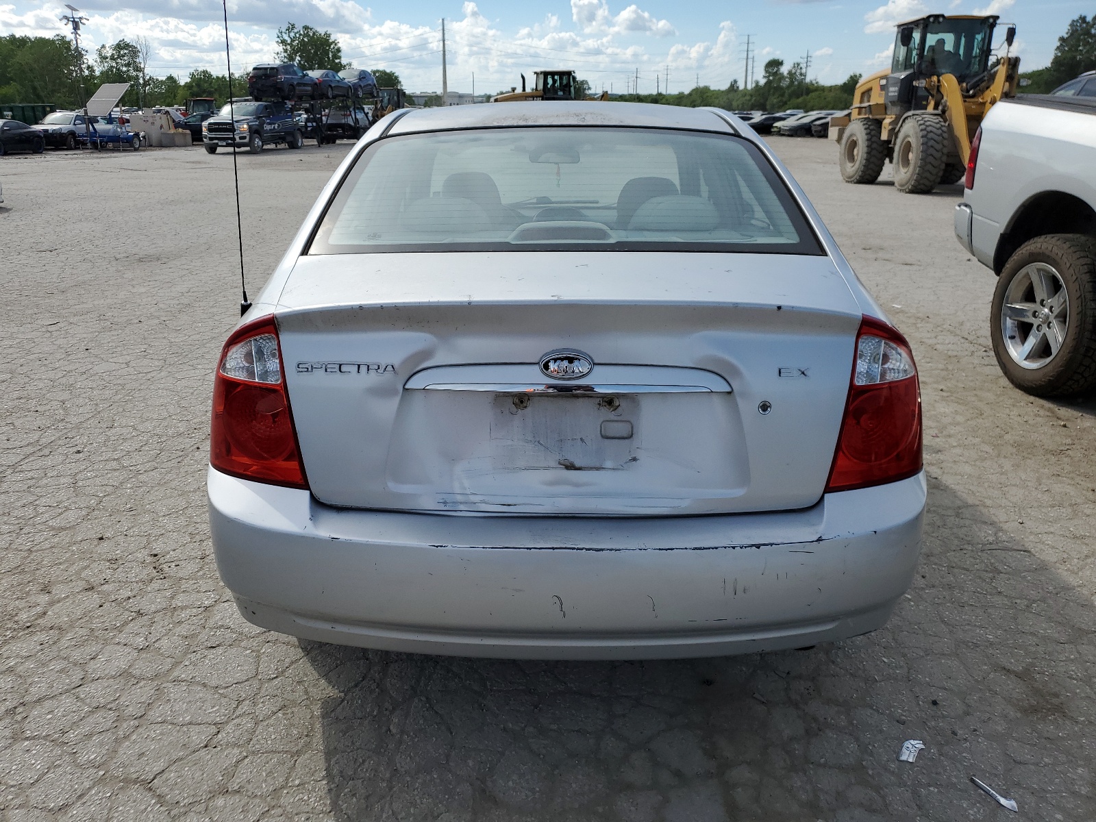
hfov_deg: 67.3
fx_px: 823
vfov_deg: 53.1
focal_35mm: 26
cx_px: 548
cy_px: 411
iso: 50
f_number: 1.5
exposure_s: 1/3333
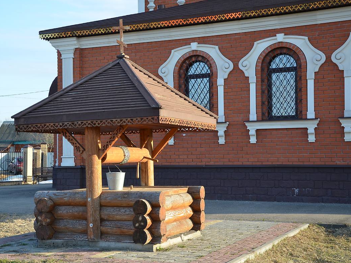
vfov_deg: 25.4
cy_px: 131
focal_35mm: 58
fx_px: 583
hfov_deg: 33.4
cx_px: 156
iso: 200
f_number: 7.1
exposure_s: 1/200
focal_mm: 35
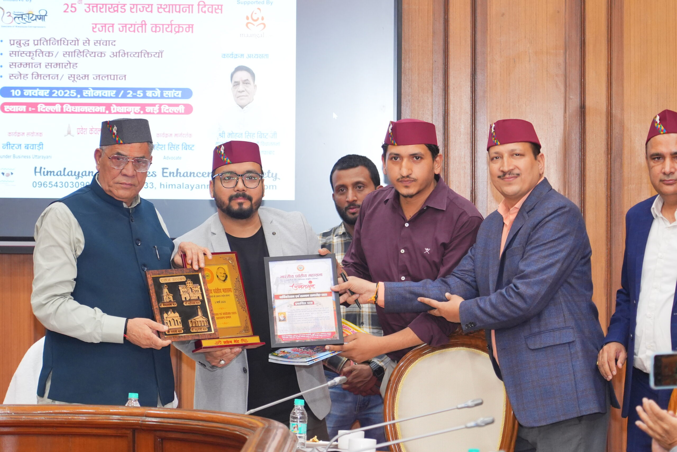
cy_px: 226
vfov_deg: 9.5
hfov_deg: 14.2
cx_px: 338
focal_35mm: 145
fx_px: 2727
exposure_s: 1/160
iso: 1600
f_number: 4
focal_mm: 97
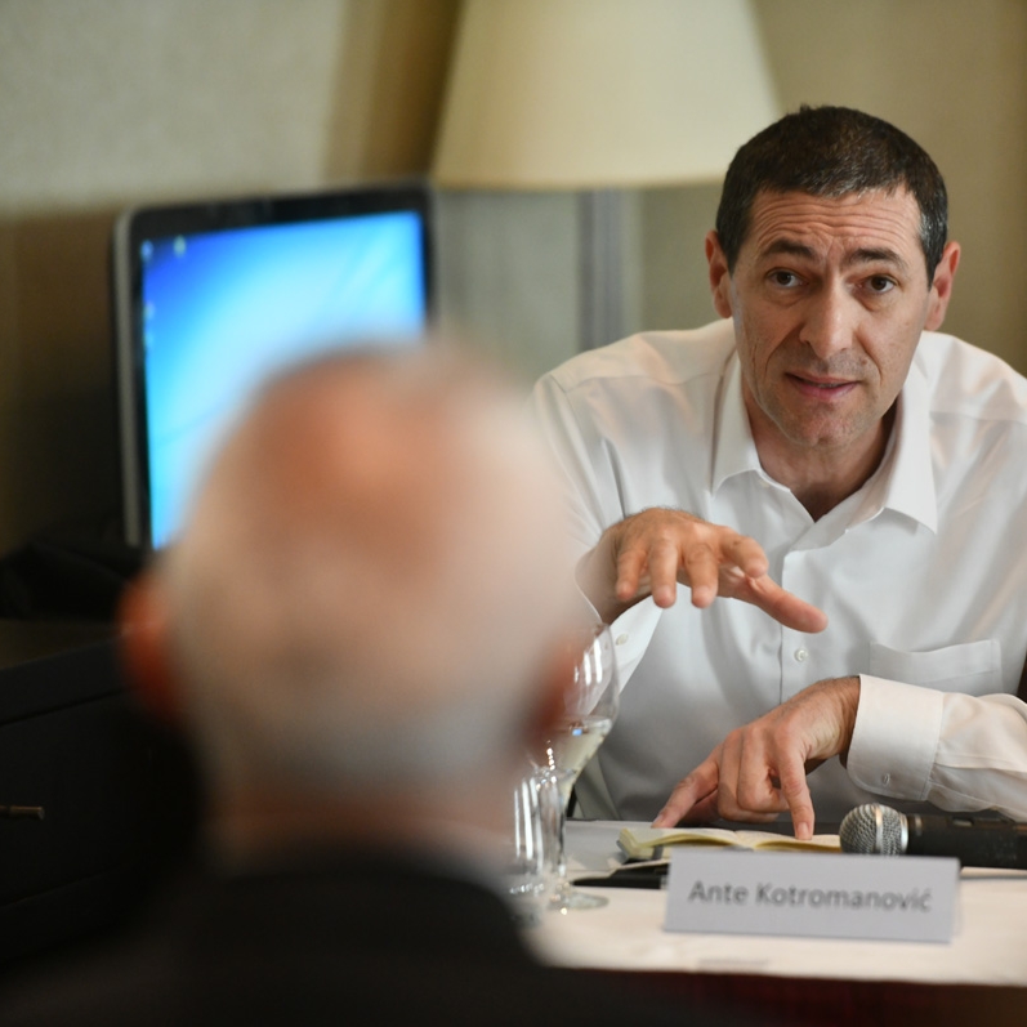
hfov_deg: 6.8
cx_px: 769
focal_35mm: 256
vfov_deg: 6.8
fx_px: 8593
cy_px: 513
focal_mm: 200
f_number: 3.2
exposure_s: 1/80
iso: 1600
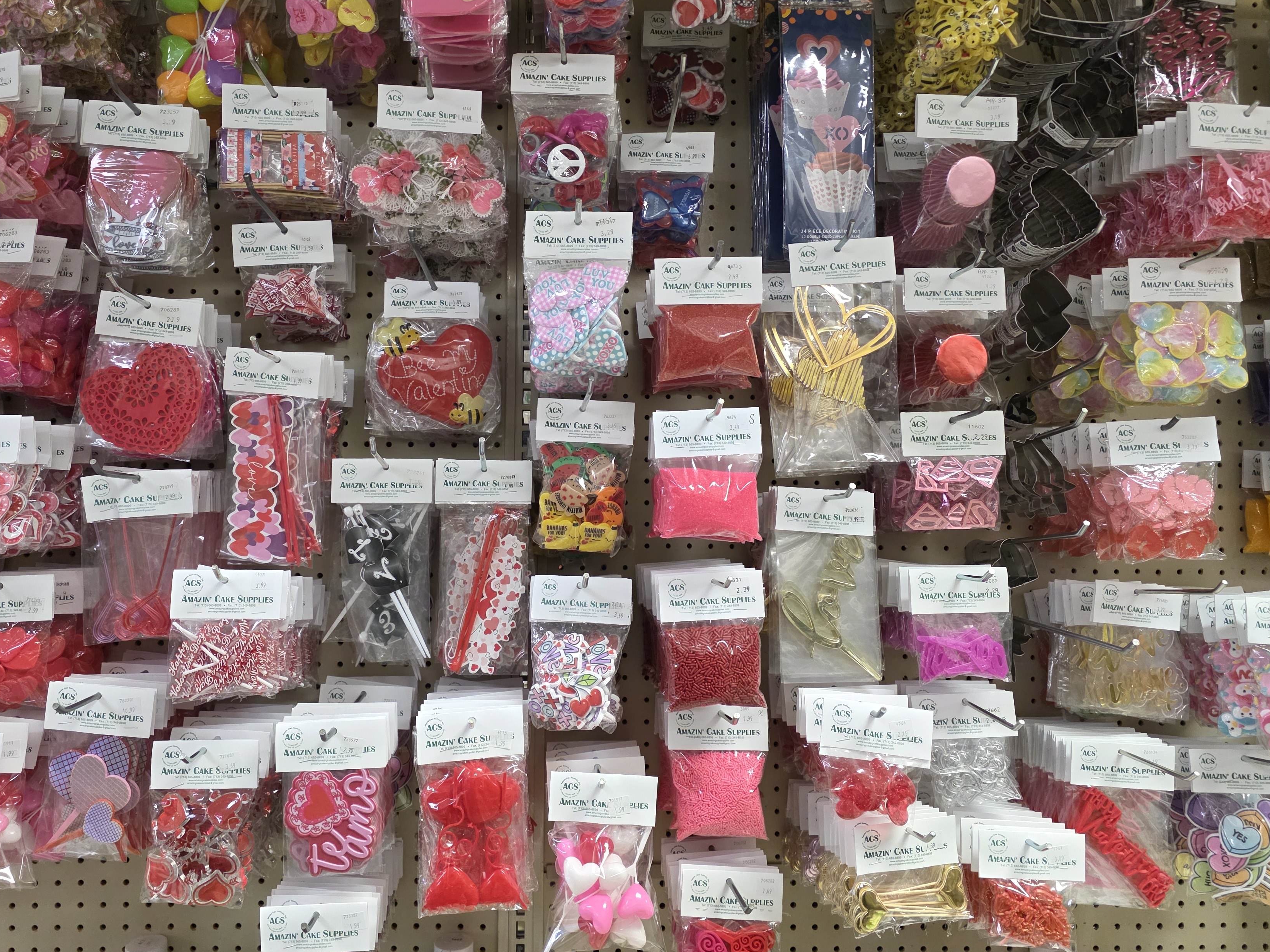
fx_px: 1027
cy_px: 390
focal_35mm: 28
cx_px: 570
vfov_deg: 49.5
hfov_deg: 63.3
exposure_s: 1/120
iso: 640
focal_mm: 6.3
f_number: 1.7
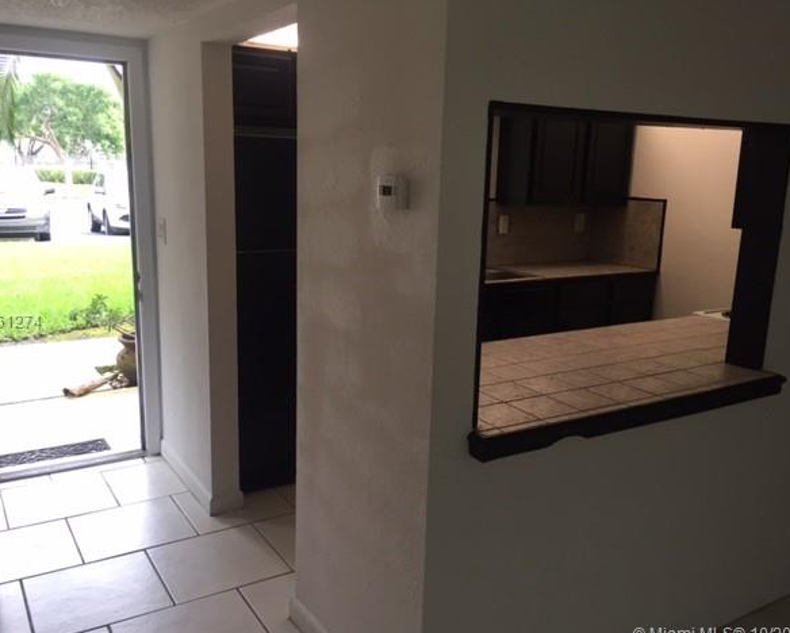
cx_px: 384
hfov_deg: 57.1
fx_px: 725
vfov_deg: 47.2
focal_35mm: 31
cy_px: 322
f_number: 2.2
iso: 32
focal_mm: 4.15
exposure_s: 1/30
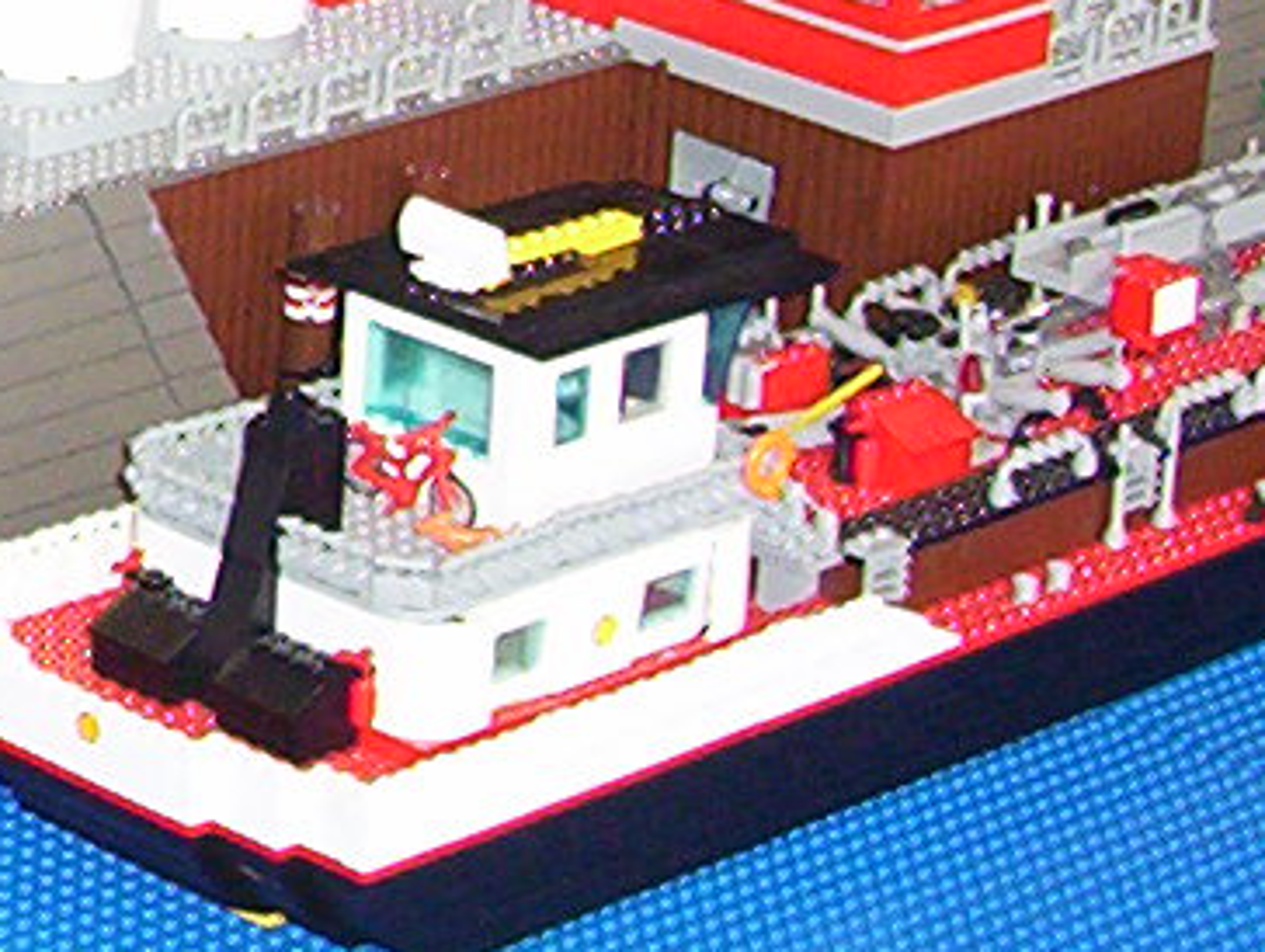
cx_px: -688
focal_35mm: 193
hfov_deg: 9.9
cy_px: -570
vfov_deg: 7.5
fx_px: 7062
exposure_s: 1/60
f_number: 2.73
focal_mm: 5.77
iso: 140
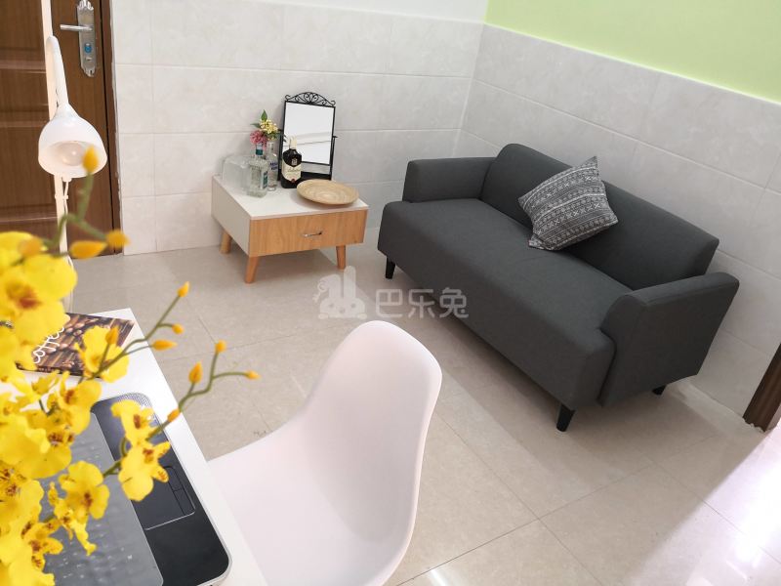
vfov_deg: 51.4
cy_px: 293
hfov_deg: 65.3
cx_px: 390
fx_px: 609
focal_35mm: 27
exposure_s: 1/33.3
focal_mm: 3.95
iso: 160
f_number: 1.6
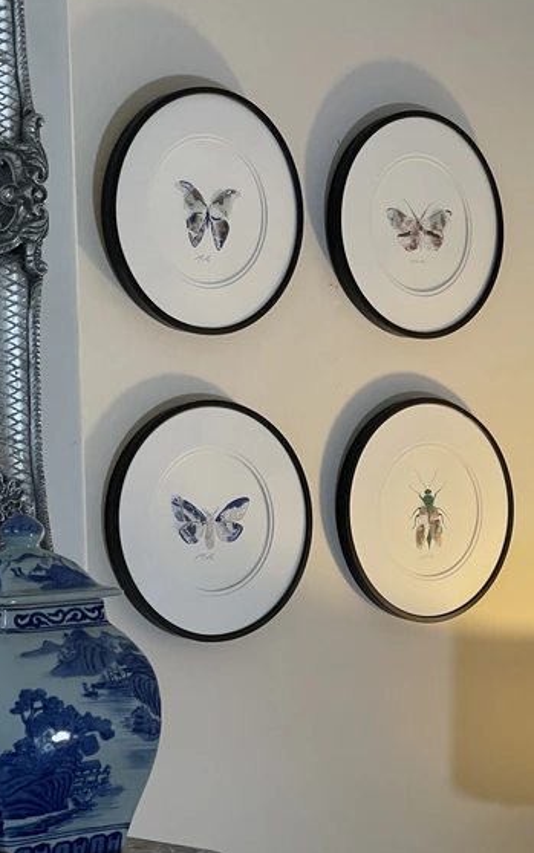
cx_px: 444
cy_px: 553
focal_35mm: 107
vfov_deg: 19.4
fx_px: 2490
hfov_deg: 12.2
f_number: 2.2
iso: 160
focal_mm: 7.5
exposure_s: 1/100
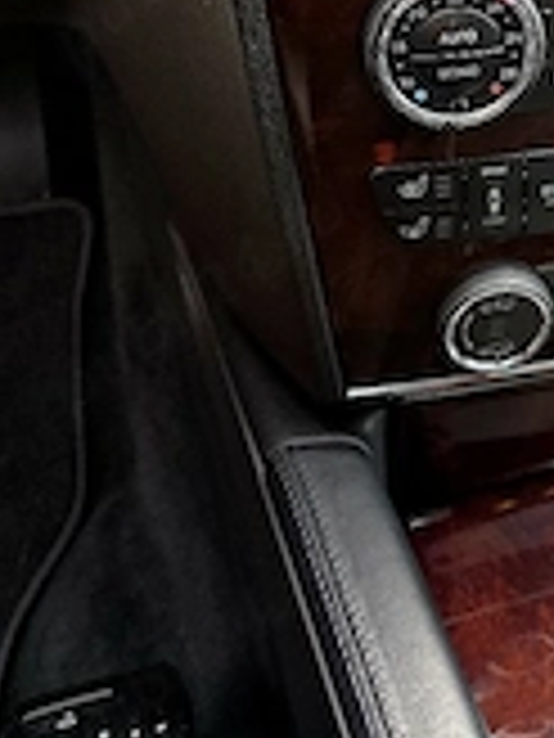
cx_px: 640
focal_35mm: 56
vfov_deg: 31.8
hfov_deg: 24.1
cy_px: 4
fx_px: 1195
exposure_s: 1/120
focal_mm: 6.3
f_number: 1.7
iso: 50
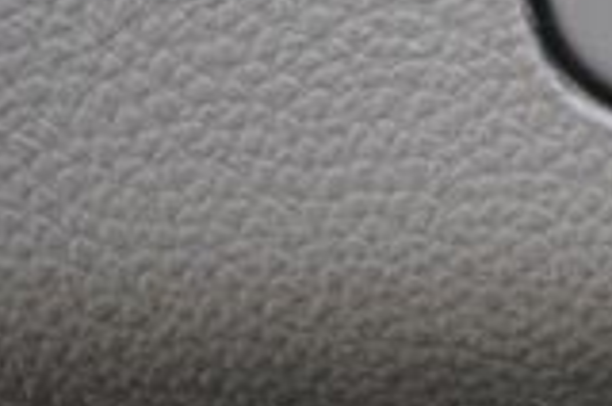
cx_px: 884
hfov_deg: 4.9
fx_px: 7143
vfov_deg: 3.2
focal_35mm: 421
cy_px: -163
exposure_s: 1/10
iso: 1600
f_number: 2.8
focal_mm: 70
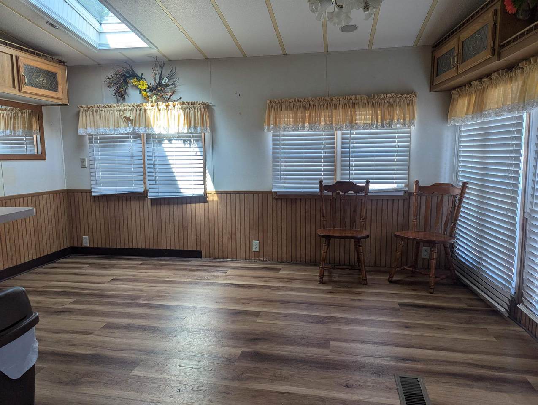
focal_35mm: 24
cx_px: 269
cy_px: 202
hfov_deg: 71.5
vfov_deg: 56.9
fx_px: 374
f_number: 1.85
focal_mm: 6.81
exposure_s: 1/104
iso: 37
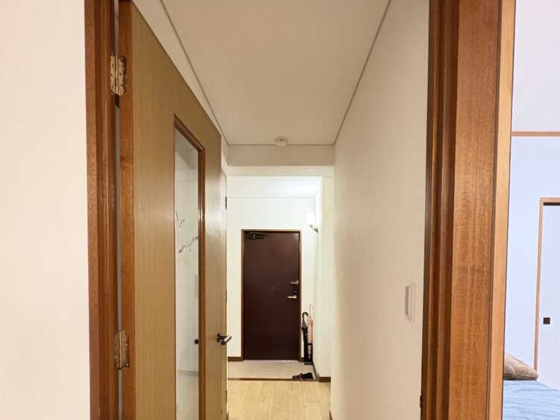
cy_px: 278
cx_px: 280
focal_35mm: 19
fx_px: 307
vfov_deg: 66.9
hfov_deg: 84.7
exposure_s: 1/60
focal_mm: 2.22
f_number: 2.2
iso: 800
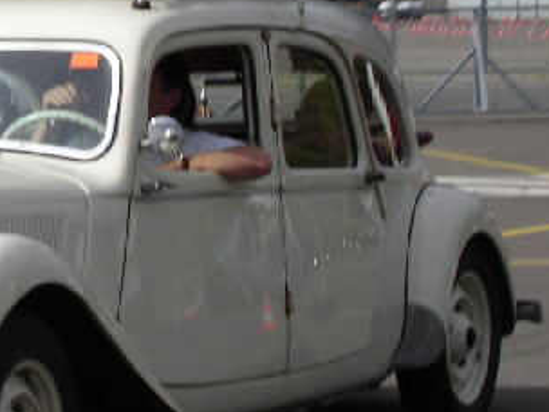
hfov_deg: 8.7
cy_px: 146
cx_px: -4
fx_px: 3600
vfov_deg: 6.5
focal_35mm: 227
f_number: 8.4
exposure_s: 1/204
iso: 50
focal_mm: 16.8
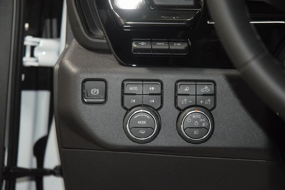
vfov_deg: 13.0
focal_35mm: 105
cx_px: 142
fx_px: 831
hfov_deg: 19.5
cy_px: 95
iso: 2500
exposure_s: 1/60
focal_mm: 70
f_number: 4.5
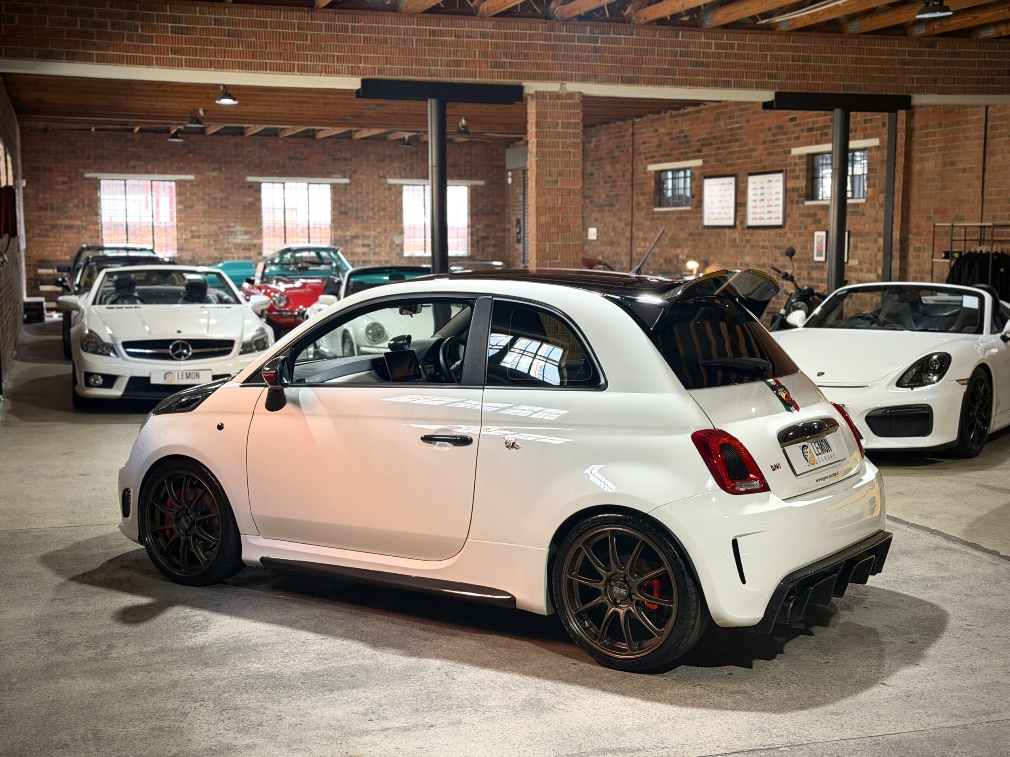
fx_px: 1401
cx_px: 505
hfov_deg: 39.7
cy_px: 378
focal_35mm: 48
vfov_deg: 30.3
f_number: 1.78
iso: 160
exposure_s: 1/50
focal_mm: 6.76
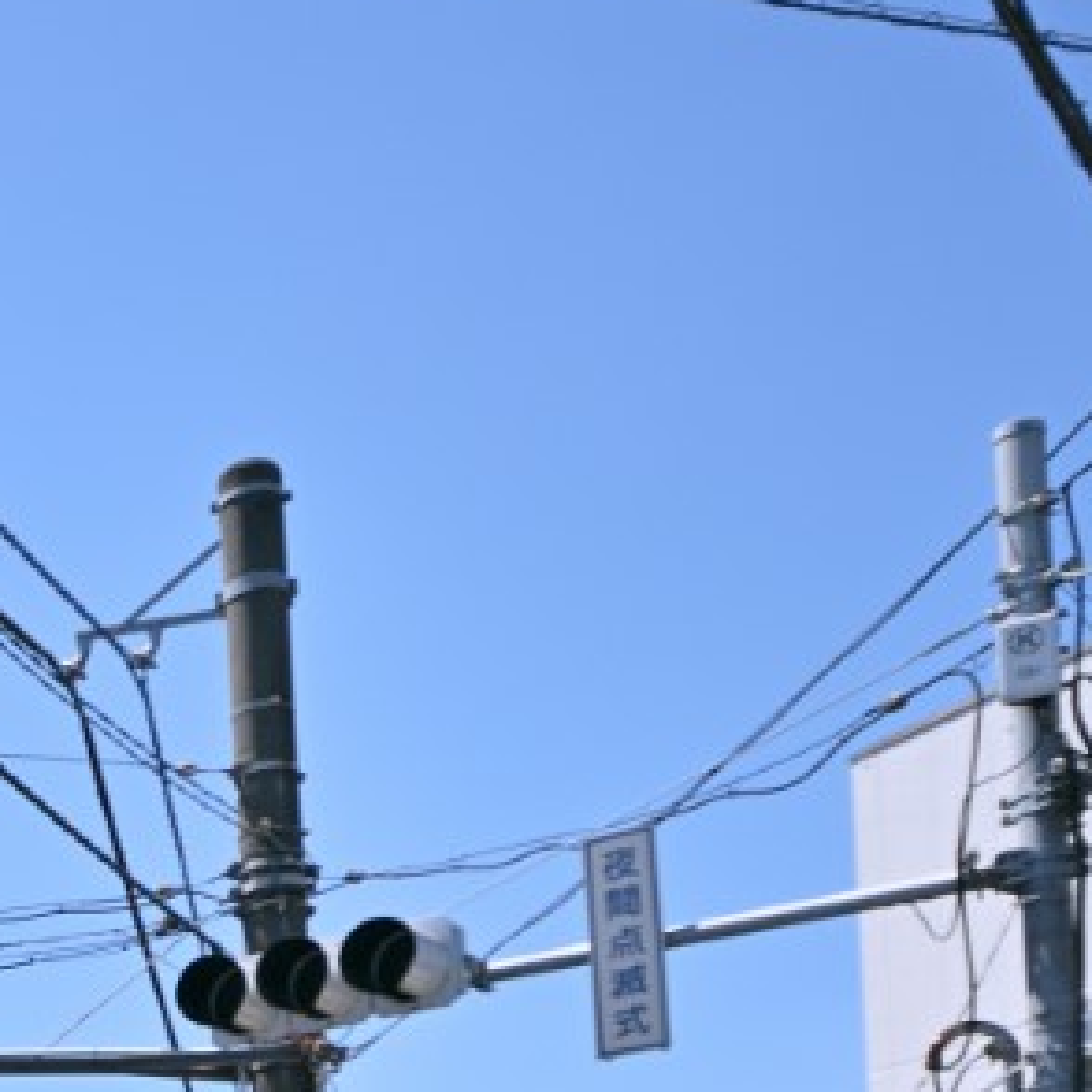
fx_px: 2498
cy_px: 1307
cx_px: -713
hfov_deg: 19.9
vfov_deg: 22.7
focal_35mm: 70
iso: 100
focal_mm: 14
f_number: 5.6
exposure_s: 1/640
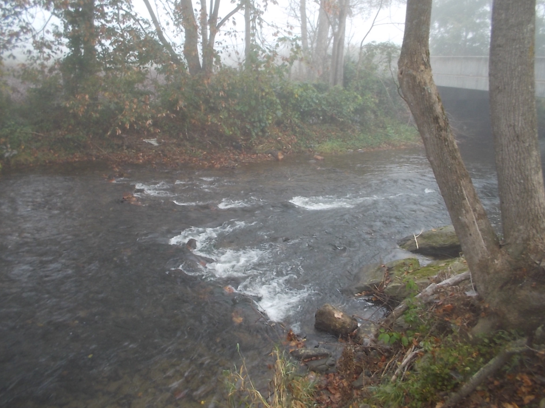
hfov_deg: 60.0
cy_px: 206
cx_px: 271
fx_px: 472
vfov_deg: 46.8
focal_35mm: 30
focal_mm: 4.1
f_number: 3.3
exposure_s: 1/30
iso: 80
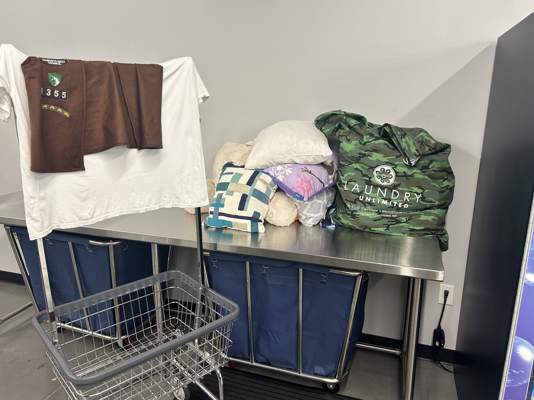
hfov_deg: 67.3
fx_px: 401
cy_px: 200
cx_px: 267
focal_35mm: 26
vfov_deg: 53.1
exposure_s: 1/91
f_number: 1.5
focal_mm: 5.7
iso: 80
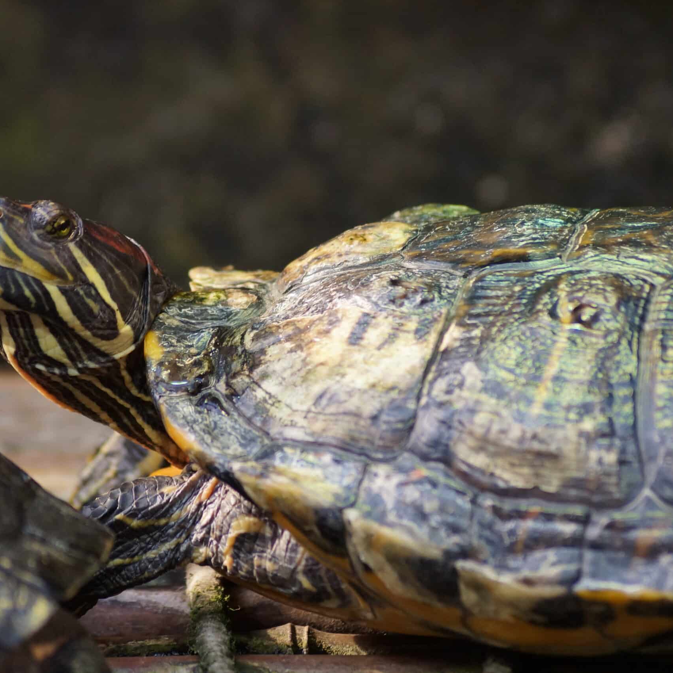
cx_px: 259
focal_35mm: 384
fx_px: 8446
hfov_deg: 4.6
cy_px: 336
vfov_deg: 4.6
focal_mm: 200
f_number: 5.6
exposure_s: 1/320
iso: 640
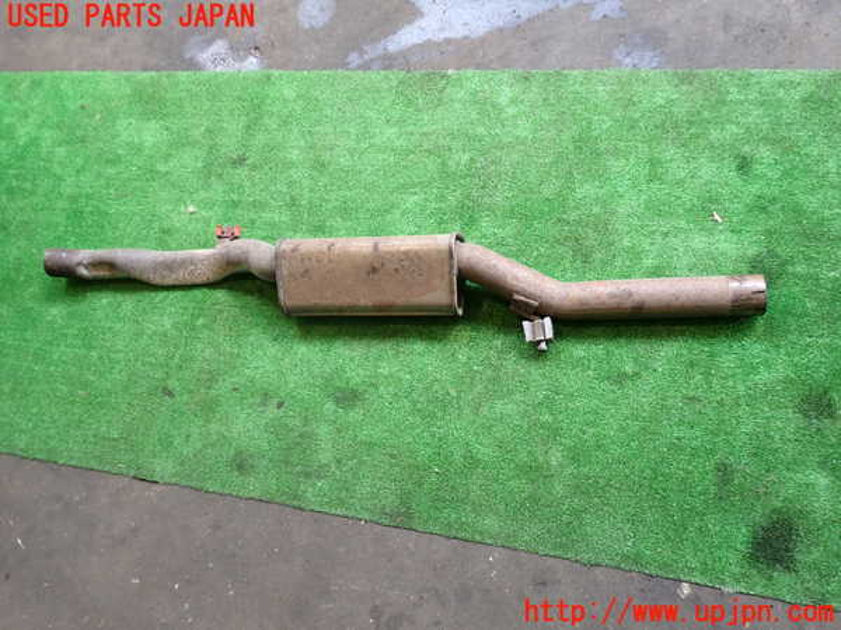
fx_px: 729
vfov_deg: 46.8
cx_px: 420
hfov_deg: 60.0
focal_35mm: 30
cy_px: 315
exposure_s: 1/80
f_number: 2.3
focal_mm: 5.4
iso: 200
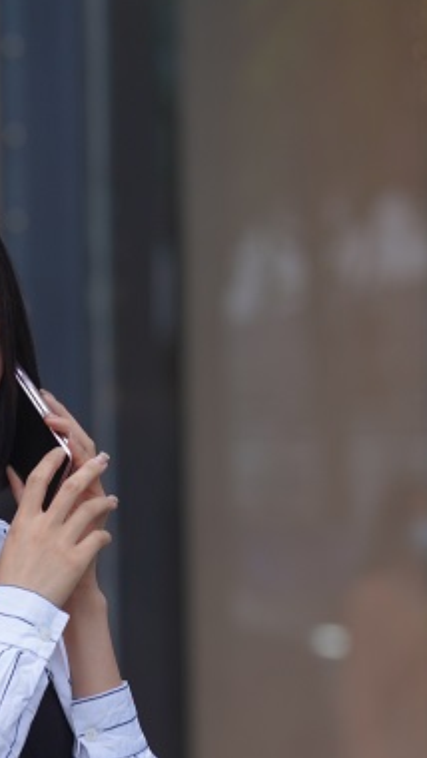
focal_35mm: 446
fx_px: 8969
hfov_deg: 2.7
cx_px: -88
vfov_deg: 4.8
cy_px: 1139
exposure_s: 1/500
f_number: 3.5
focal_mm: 135
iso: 250
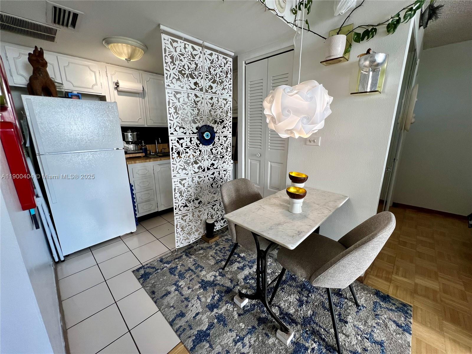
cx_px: 236
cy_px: 177
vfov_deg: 89.9
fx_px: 177
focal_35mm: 13
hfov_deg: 106.2
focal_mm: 1.57
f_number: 1.8
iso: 80
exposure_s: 1/120
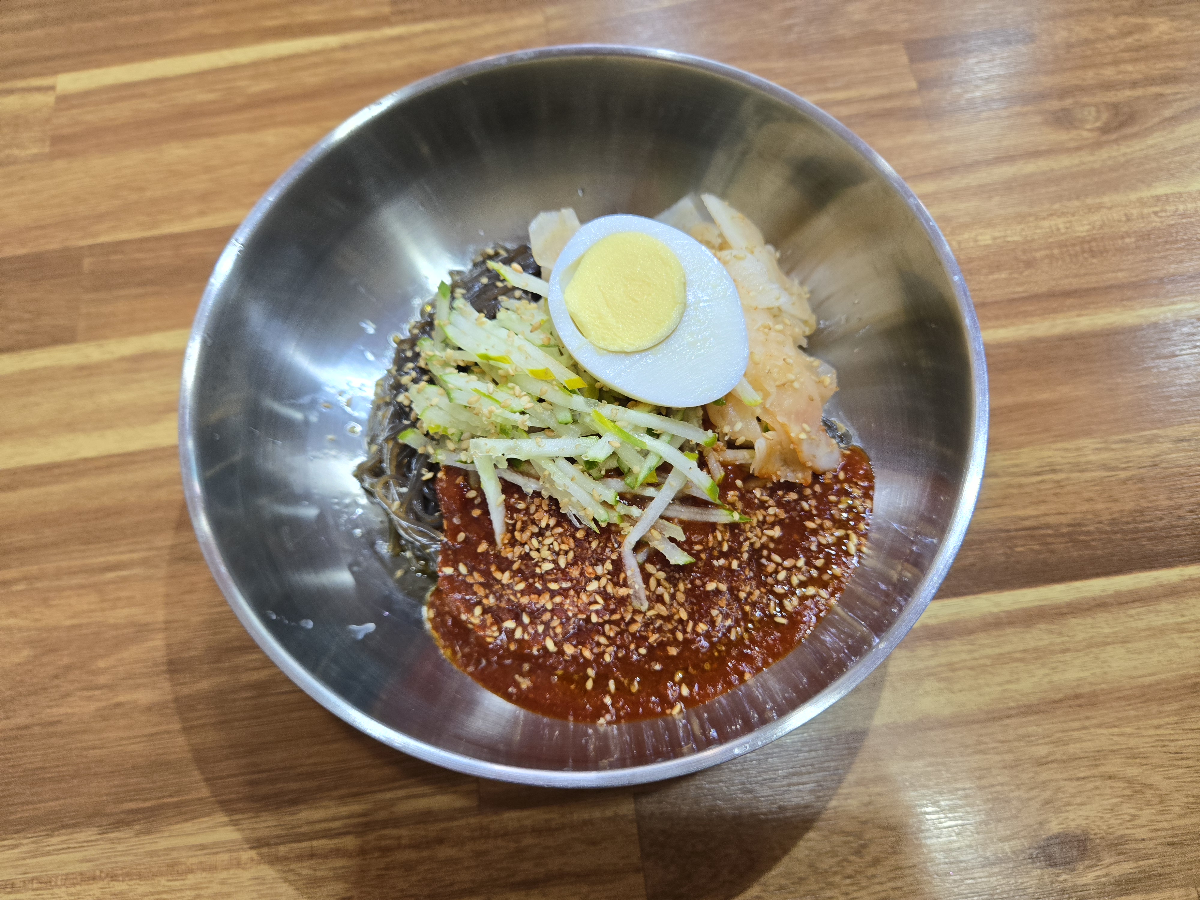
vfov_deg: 58.9
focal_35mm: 23
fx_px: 797
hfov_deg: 73.9
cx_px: 600
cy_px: 450
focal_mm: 5.4
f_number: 1.8
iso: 200
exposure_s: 1/120
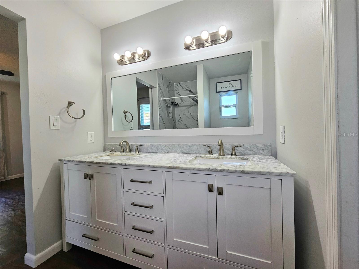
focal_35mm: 13
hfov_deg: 106.2
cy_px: 134
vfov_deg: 89.9
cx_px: 180
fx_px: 135
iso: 80
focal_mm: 2.2
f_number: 2.2
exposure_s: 1/120
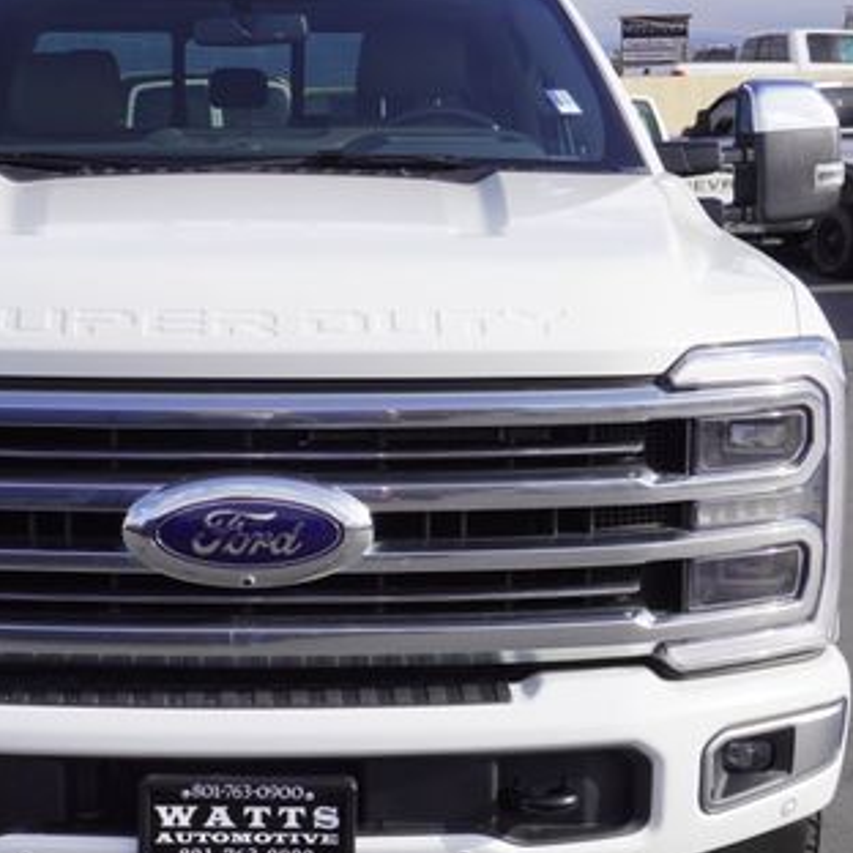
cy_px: 476
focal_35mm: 76
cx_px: 252
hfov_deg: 22.7
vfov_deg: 22.8
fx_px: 2115
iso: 100
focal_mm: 29
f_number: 11
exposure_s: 1/125
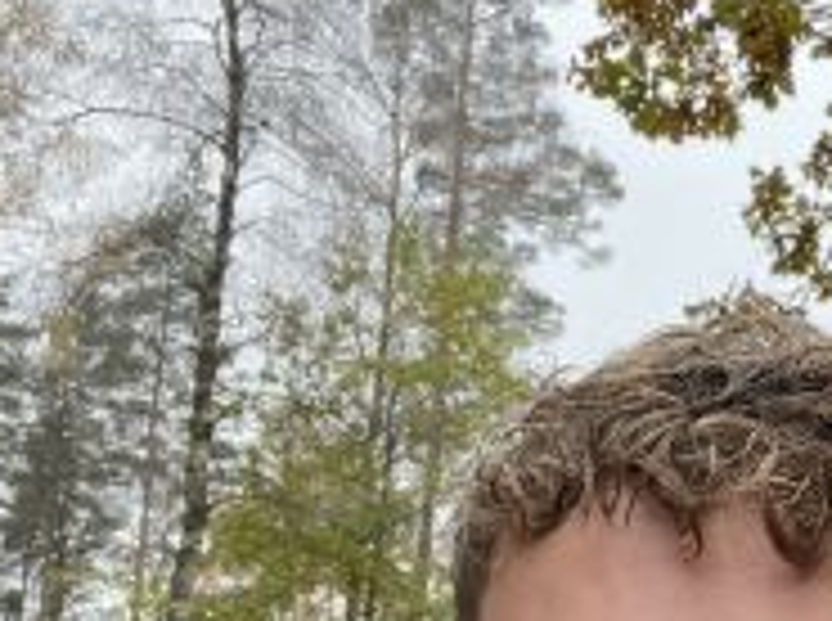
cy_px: 601
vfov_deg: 24.9
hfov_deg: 31.0
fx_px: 1343
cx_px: 895
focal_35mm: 56
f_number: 2.2
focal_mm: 2.71
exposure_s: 1/121
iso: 50
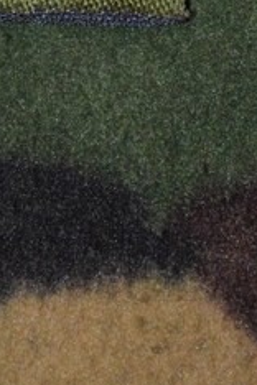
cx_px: 77
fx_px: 2898
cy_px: -145
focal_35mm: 271
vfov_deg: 7.5
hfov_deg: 5.1
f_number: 5.6
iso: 3200
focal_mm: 55
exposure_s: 1/60
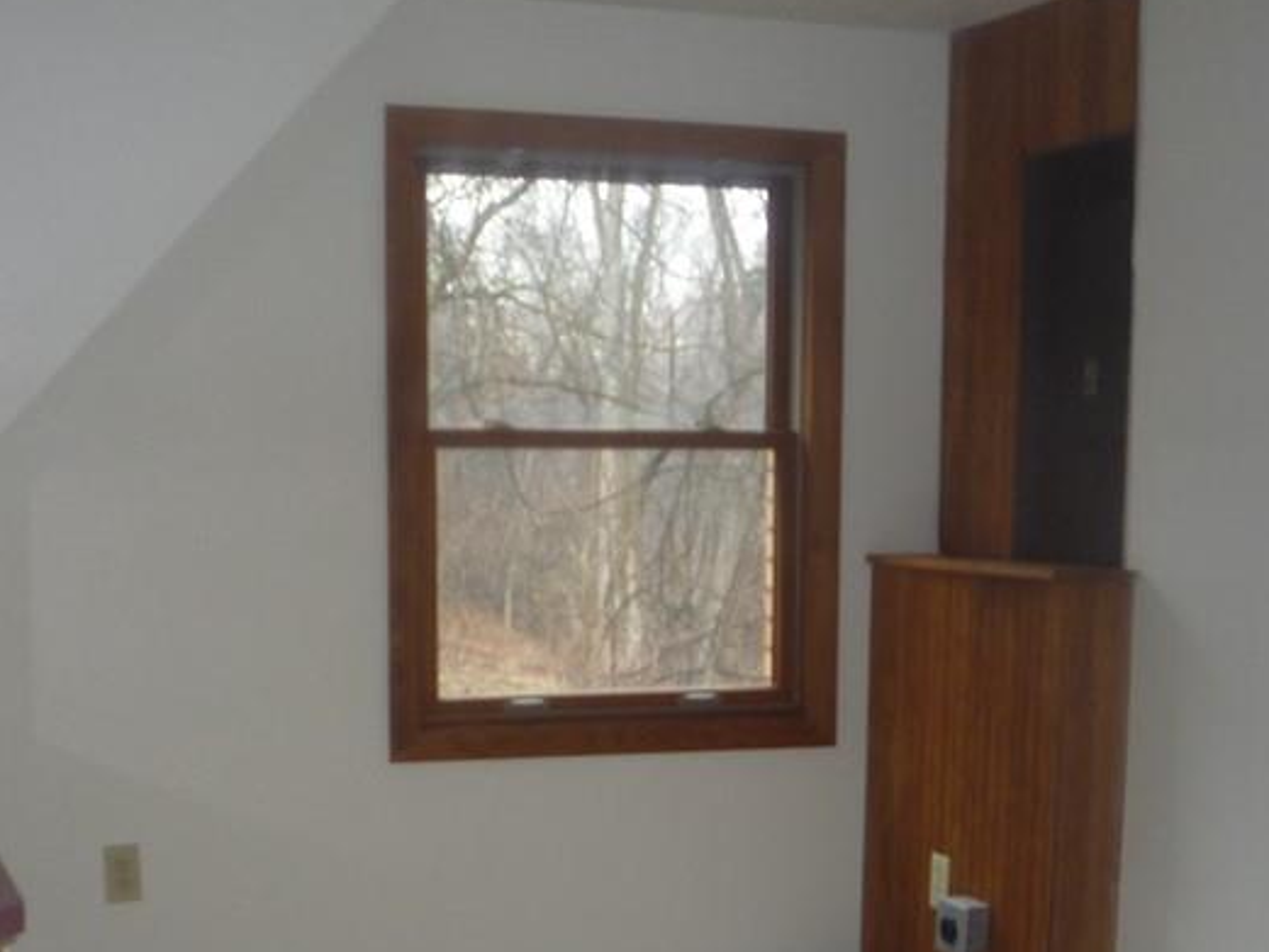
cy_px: 784
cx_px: 543
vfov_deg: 24.4
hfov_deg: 32.6
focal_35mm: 59
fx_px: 2163
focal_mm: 5.2
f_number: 3.3
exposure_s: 1/30
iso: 125
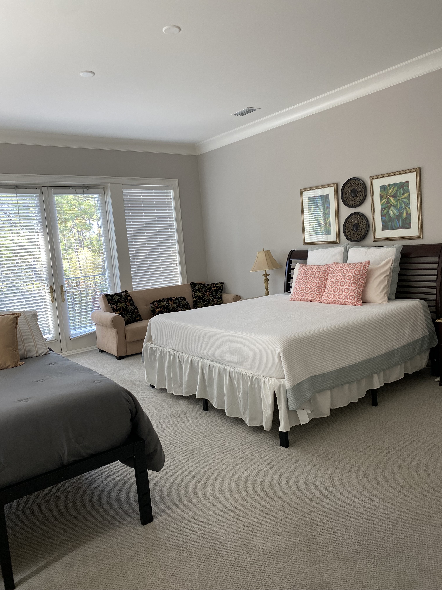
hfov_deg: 53.1
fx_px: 443
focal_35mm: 26
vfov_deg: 67.3
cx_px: 221
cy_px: 295
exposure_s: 1/121
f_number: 1.8
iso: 100
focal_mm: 4.25
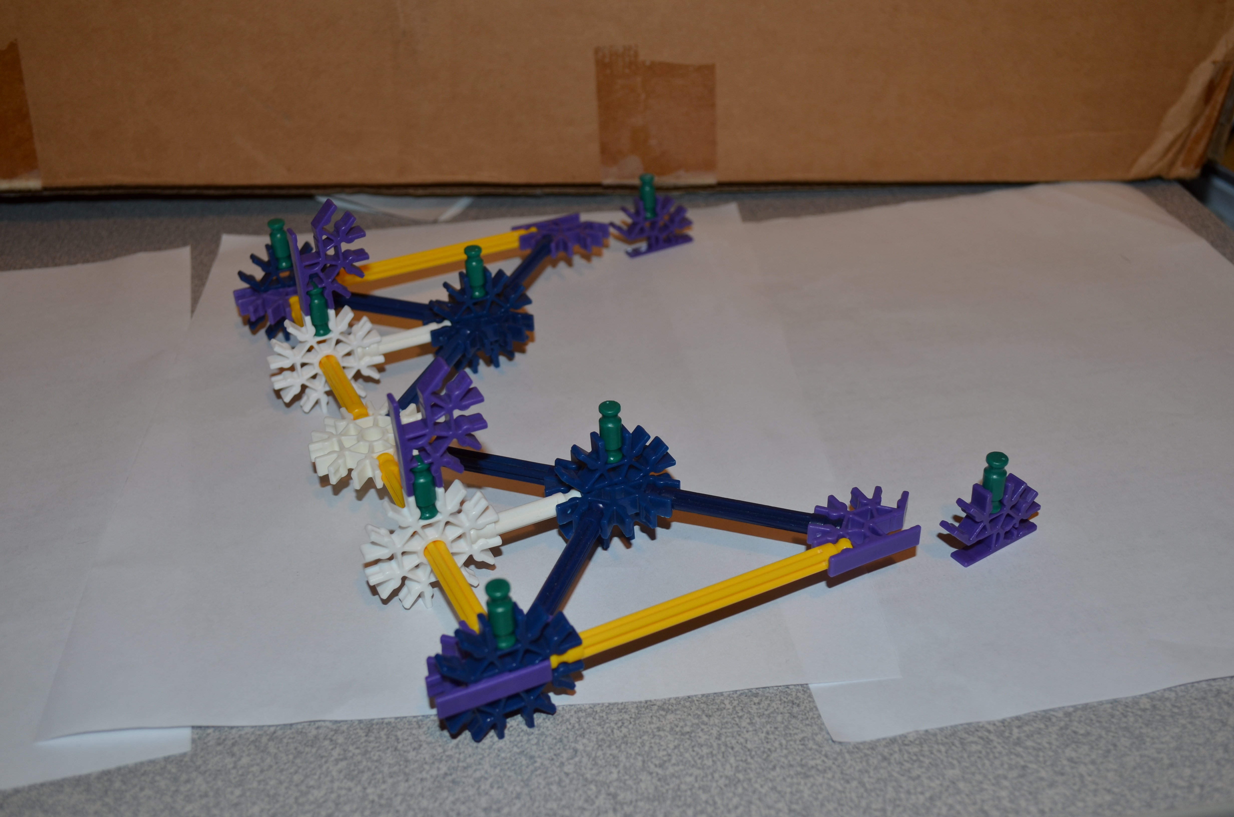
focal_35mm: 39
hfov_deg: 49.6
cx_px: 617
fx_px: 1334
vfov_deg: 34.1
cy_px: 408
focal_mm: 26
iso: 200
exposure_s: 1/30
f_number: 5.6
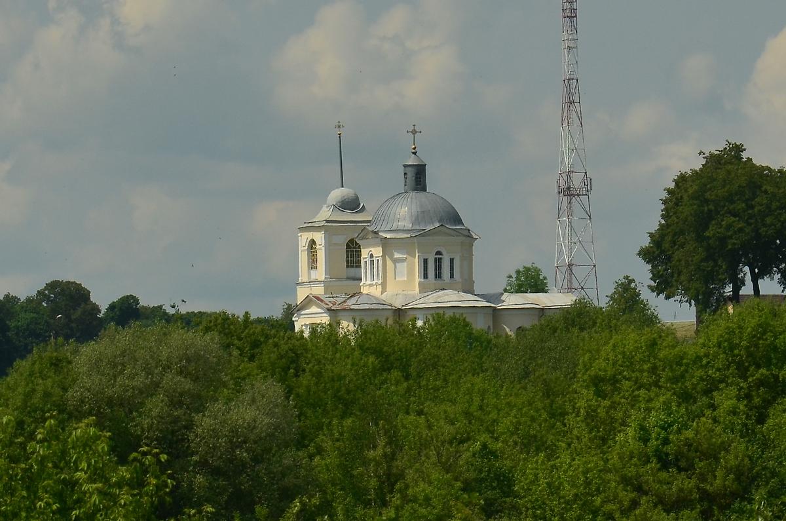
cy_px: 260
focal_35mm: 158
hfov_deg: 13.1
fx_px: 3432
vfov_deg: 8.7
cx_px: 393
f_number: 8
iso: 200
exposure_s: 1/1600
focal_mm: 105
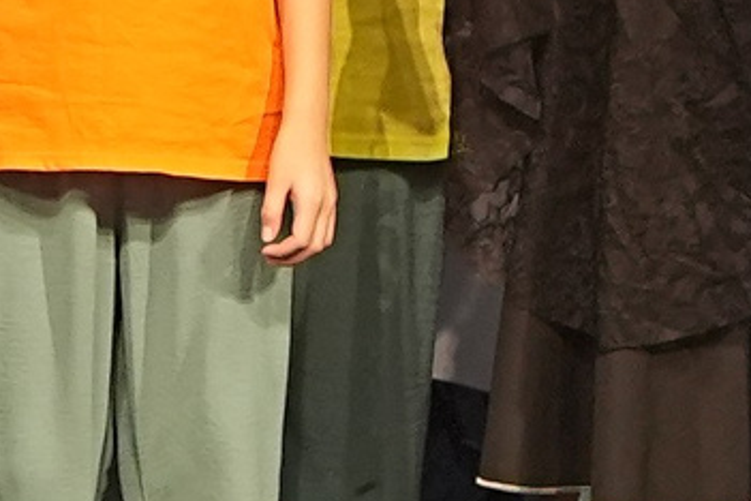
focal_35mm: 1035
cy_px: -763
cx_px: -240
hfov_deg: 2.0
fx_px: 21590
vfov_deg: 1.3
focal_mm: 95
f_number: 4
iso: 1600
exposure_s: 1/200
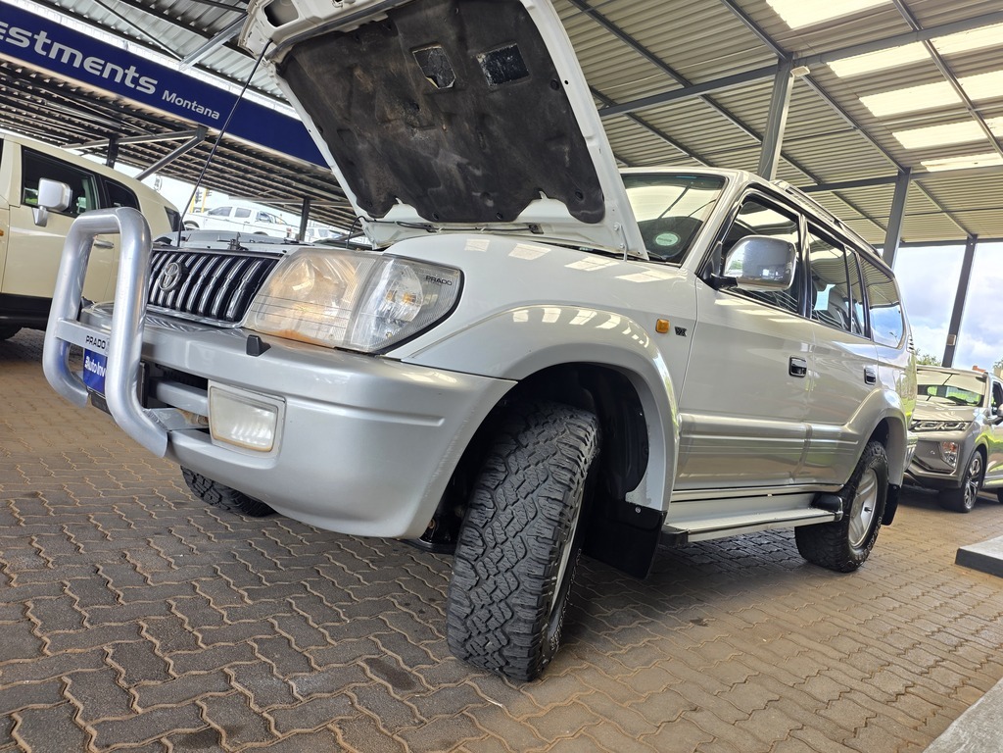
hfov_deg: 73.9
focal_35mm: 23
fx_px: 666
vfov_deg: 58.9
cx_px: 502
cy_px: 376
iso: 50
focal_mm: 6.25
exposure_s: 1/359
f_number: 1.7
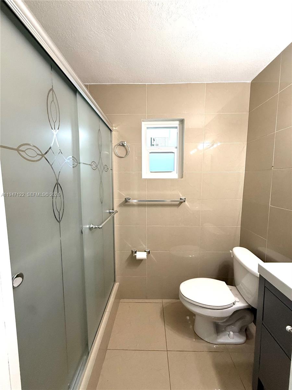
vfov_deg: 102.1
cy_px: 195
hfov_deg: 85.7
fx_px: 157
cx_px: 146
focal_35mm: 14
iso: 250
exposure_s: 1/120
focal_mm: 2.22
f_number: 2.2
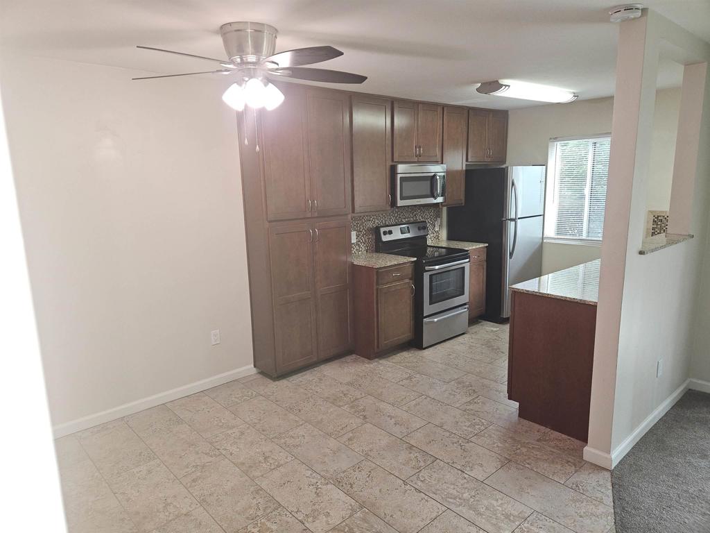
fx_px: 472
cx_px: 355
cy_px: 266
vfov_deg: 58.9
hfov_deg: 73.9
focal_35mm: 23
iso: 100
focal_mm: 5.4
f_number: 1.8
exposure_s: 1/60
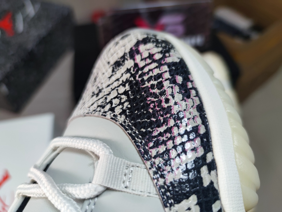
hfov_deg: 71.6
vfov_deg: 56.8
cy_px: 106
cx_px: 141
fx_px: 196
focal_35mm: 24
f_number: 1.69
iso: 176
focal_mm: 6.72
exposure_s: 1/100
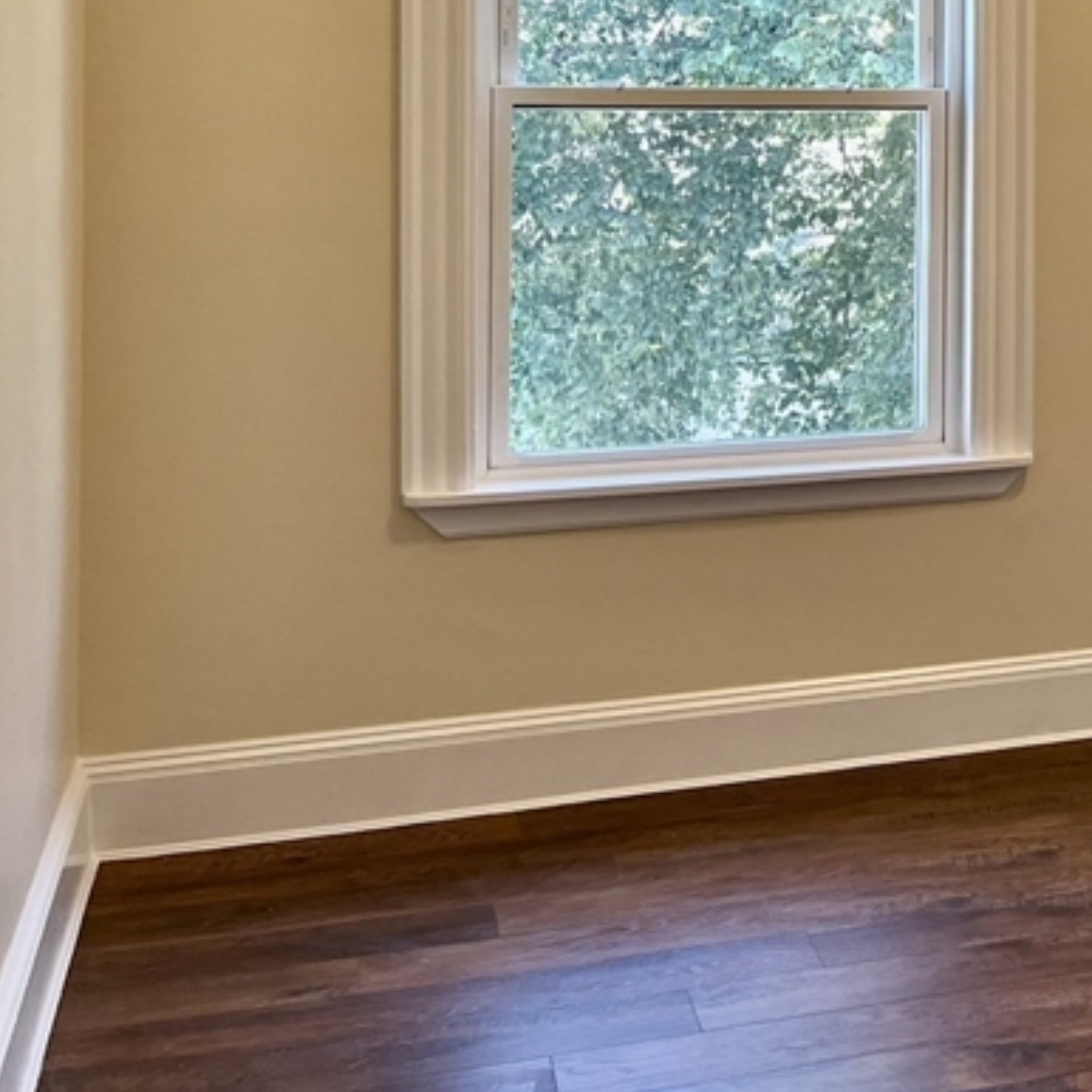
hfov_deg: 25.0
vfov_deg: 27.0
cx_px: 1355
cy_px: 76
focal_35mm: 61
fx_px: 2177
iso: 80
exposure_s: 1/120
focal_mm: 5.7
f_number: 1.5
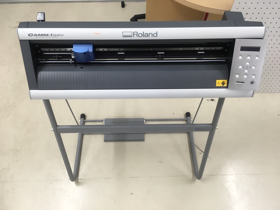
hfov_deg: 61.7
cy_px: 105
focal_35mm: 29
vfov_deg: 48.2
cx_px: 140
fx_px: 235
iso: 25
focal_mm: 4.15
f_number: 2.2
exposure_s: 1/30
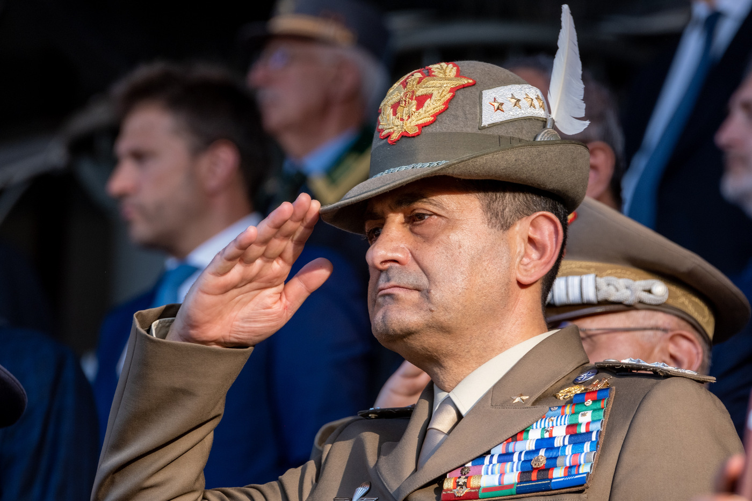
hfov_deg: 4.6
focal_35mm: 452
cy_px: 250
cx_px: 376
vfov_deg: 3.0
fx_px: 9440
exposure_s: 1/200
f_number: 8
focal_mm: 301.1
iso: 640
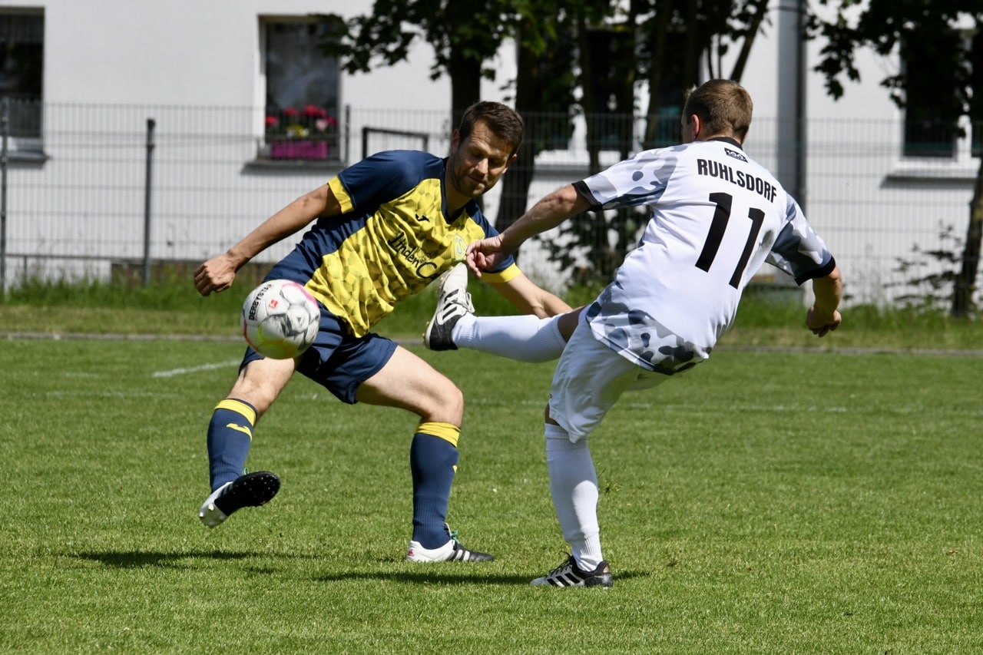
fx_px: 10374
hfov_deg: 5.4
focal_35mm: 380
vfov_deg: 3.6
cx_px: 492
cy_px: 328
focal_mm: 380
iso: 2000
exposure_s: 1/1600
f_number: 16
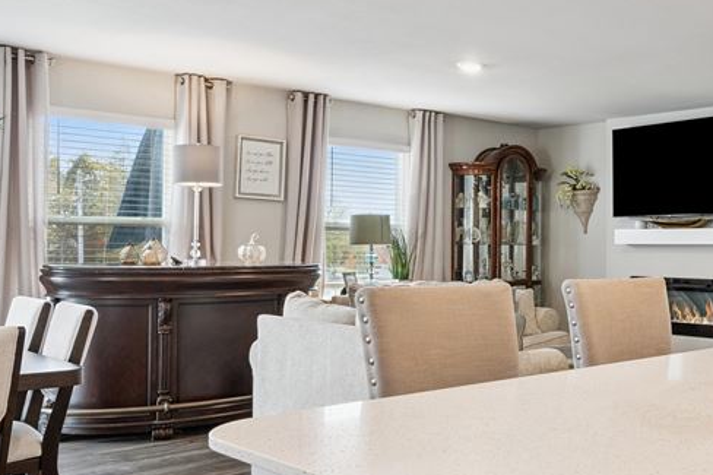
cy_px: 232
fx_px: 832
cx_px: 612
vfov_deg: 31.9
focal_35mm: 42
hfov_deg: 43.3
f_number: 9
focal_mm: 16
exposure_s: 1/25
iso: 800
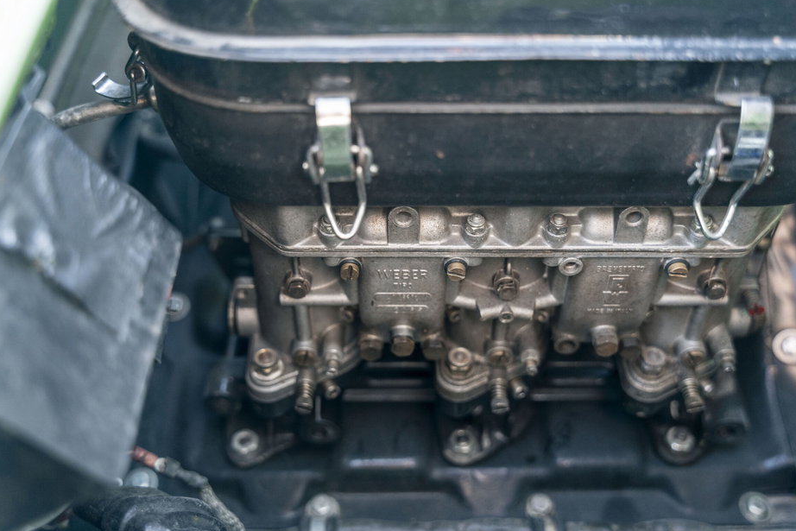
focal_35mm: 41
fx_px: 902
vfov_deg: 32.8
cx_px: 410
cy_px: 282
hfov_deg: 47.6
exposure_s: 1/50
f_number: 2.8
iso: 1250
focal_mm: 36.7
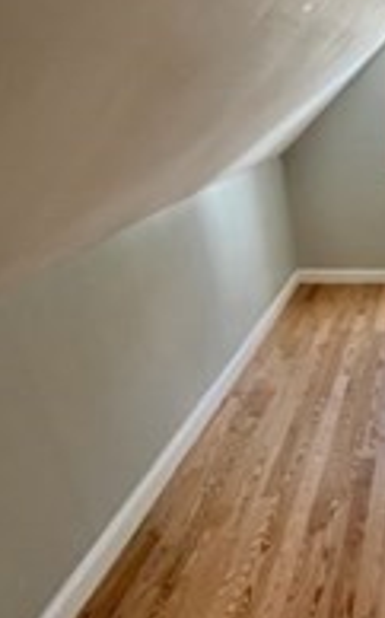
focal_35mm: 32
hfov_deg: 32.8
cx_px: 455
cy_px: 398
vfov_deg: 58.7
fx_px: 538
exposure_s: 1/60
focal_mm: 1.57
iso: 250
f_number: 1.8
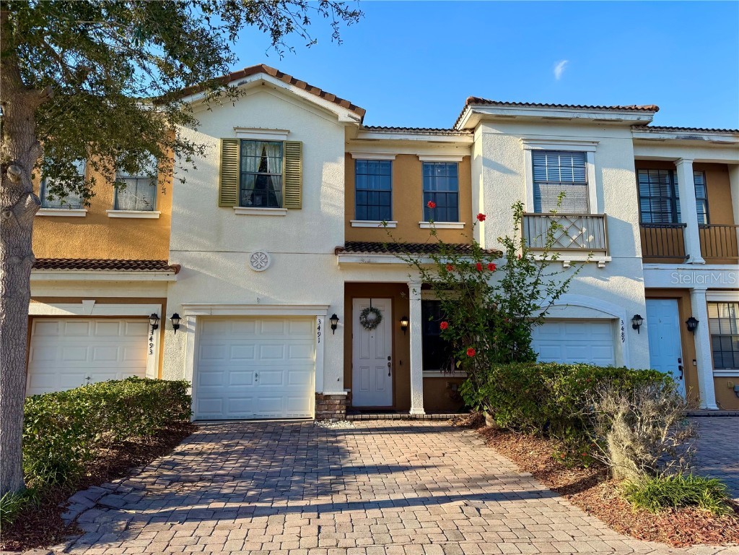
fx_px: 512
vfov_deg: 56.8
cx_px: 370
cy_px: 278
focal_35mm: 24
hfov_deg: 71.6
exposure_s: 1/1488
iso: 80
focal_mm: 6.76
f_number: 1.78
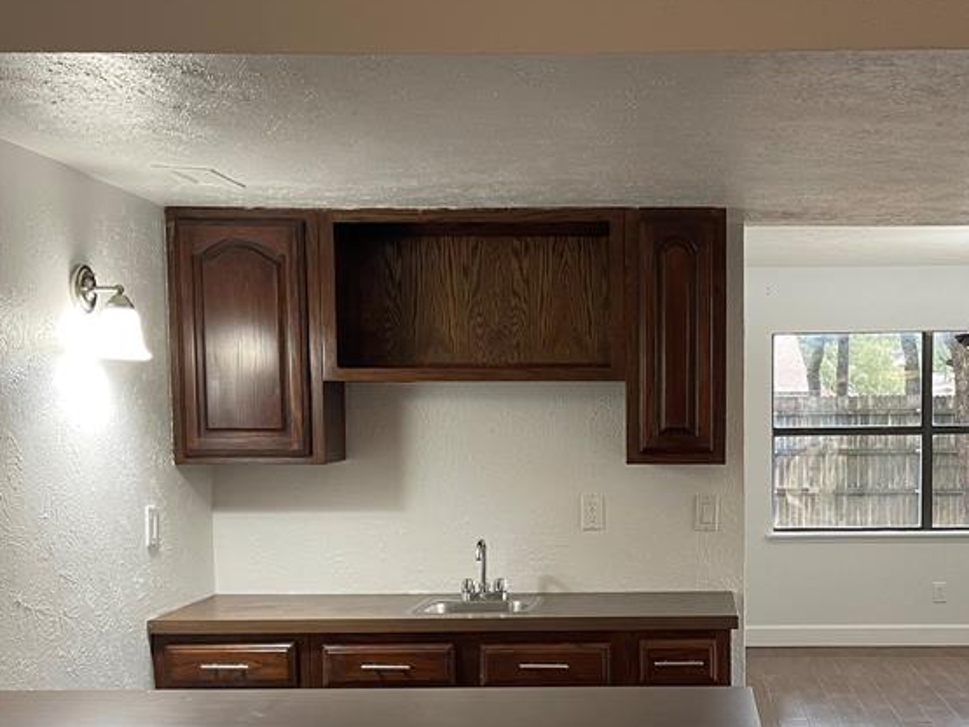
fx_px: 1343
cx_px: 653
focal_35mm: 48
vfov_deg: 29.9
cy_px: 521
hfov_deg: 39.2
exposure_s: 1/60
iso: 160
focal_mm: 5.1
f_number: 1.6
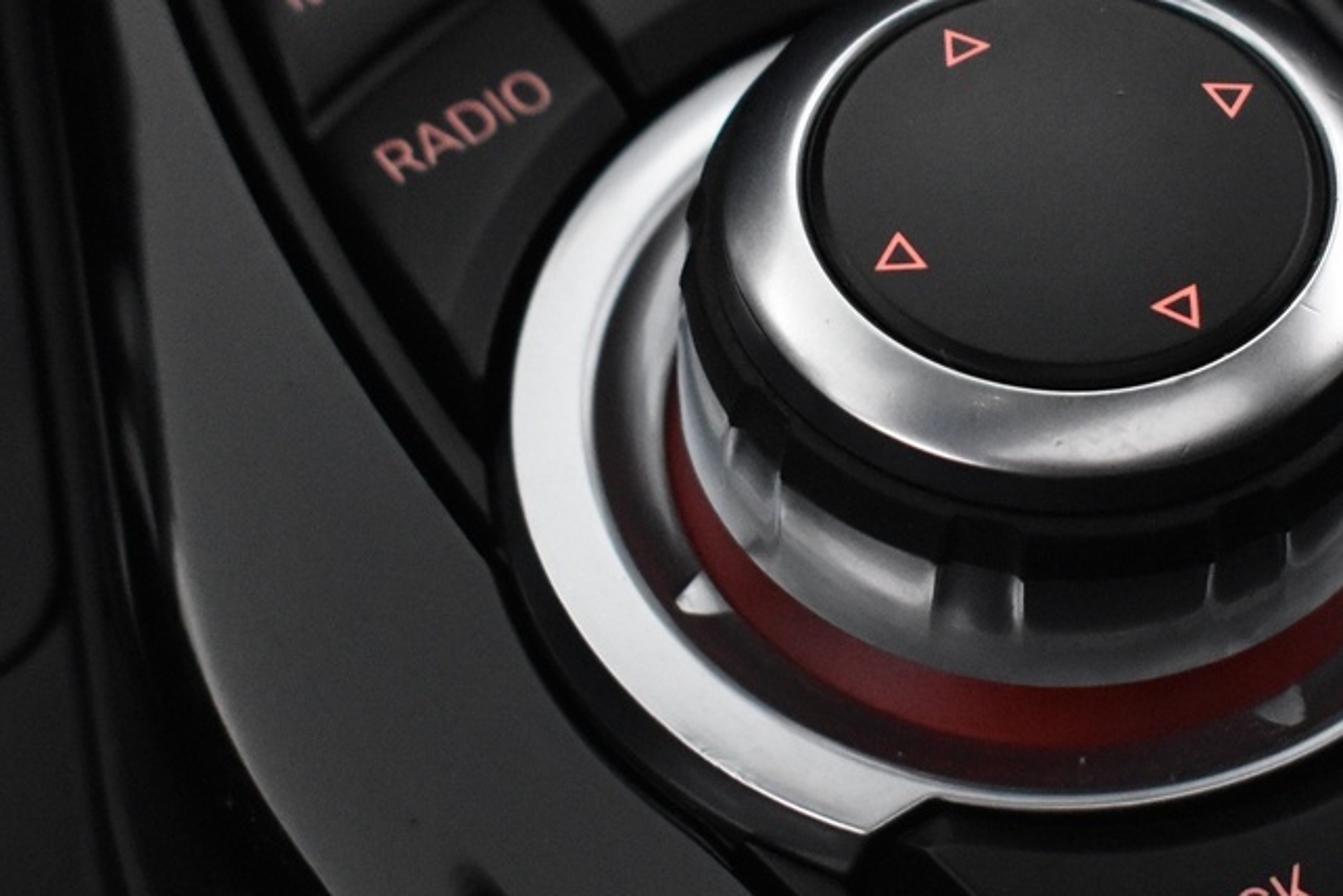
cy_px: 322
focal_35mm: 132
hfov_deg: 15.4
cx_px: 1030
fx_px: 4935
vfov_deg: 10.4
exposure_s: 1/60
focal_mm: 35
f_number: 4.5
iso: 3200
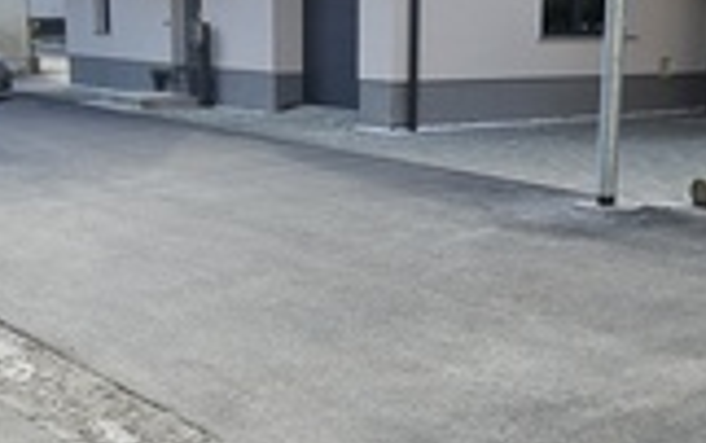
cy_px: 289
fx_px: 1310
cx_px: 307
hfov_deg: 30.1
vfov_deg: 19.1
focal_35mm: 68
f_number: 1.8
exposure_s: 1/580
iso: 32
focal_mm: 5.4
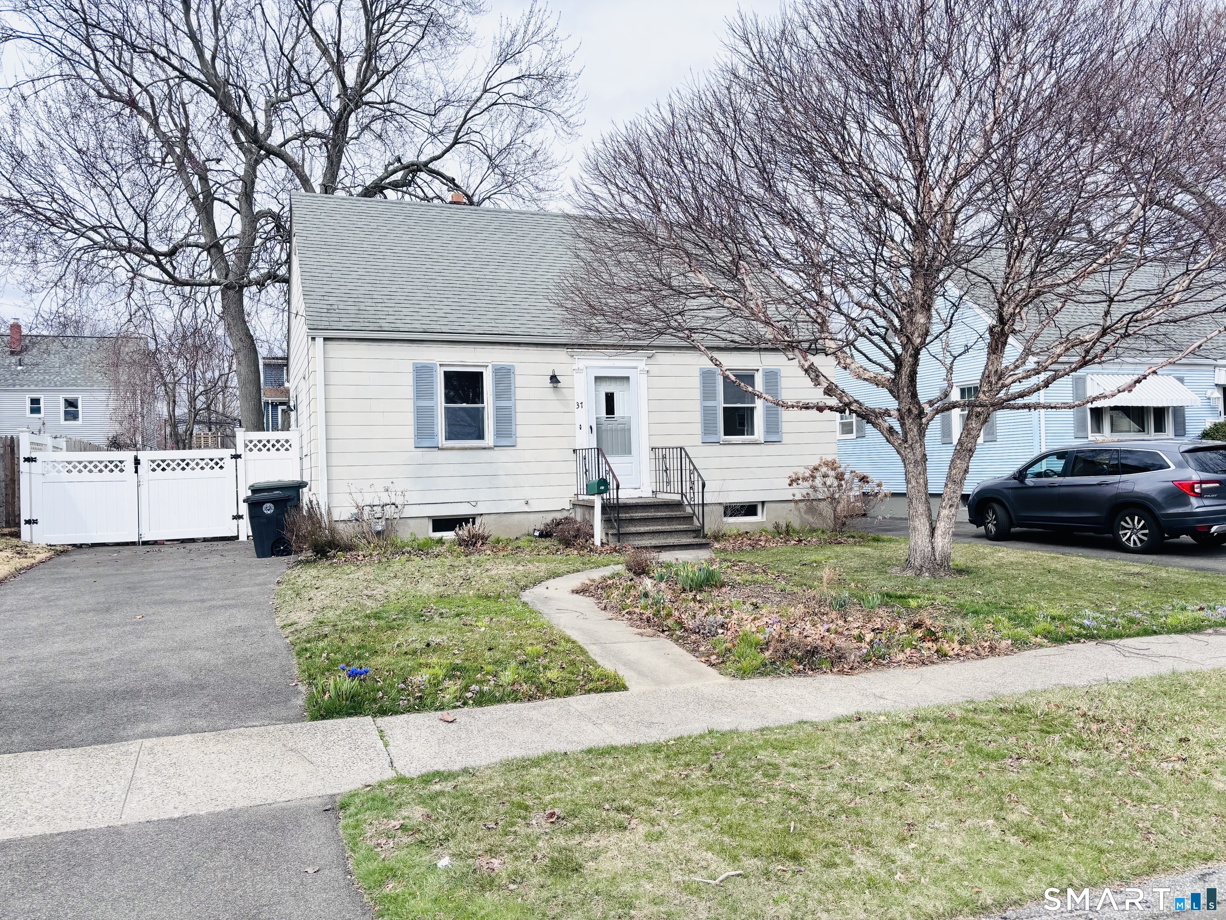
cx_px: 613
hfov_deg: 67.3
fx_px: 921
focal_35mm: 26
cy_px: 460
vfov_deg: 53.1
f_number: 1.6
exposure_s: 1/2710
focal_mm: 5.96
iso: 50
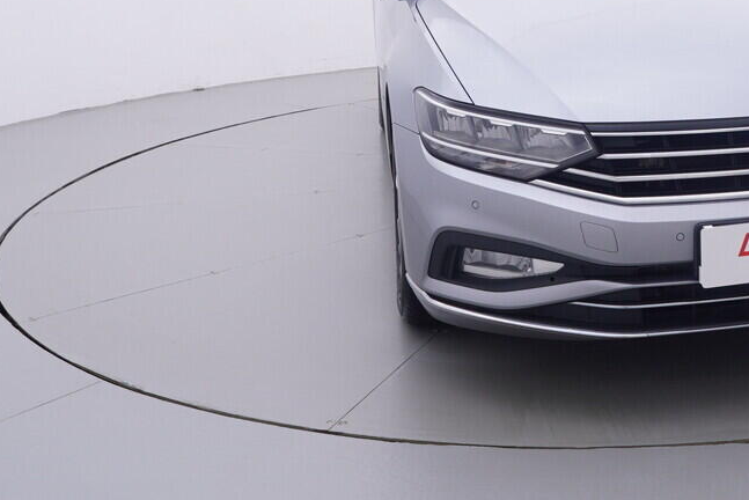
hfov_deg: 37.7
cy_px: 30
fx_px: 1043
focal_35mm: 50
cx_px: 623
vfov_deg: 25.9
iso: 200
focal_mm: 15
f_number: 5
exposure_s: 1/80
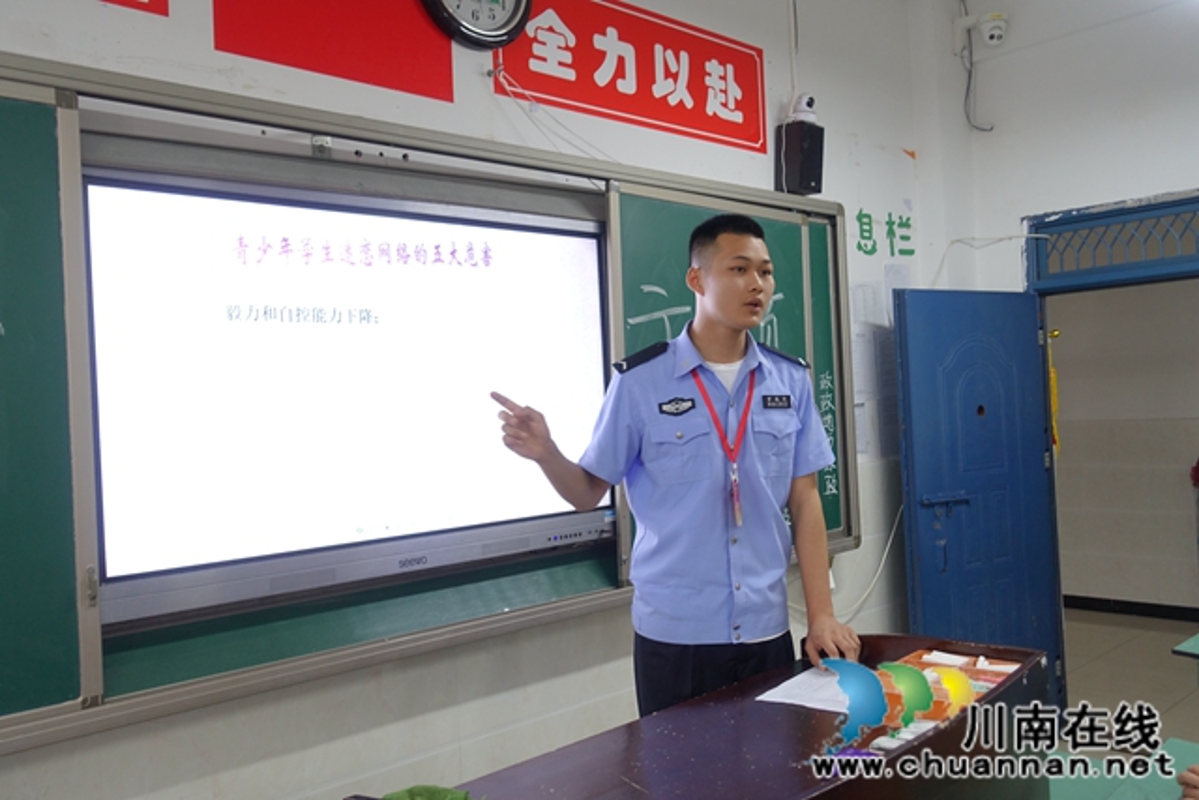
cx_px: 600
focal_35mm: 29
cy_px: 400
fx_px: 966
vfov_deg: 45.0
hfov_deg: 63.6
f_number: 2.5
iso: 200
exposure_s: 1/30
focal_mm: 10.7
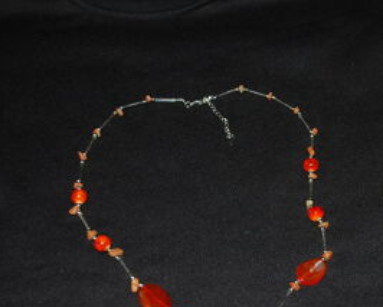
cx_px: 310
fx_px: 748
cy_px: 218
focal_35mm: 66
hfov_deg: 28.1
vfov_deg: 23.0
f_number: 4.5
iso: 200
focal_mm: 26
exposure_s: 1/60
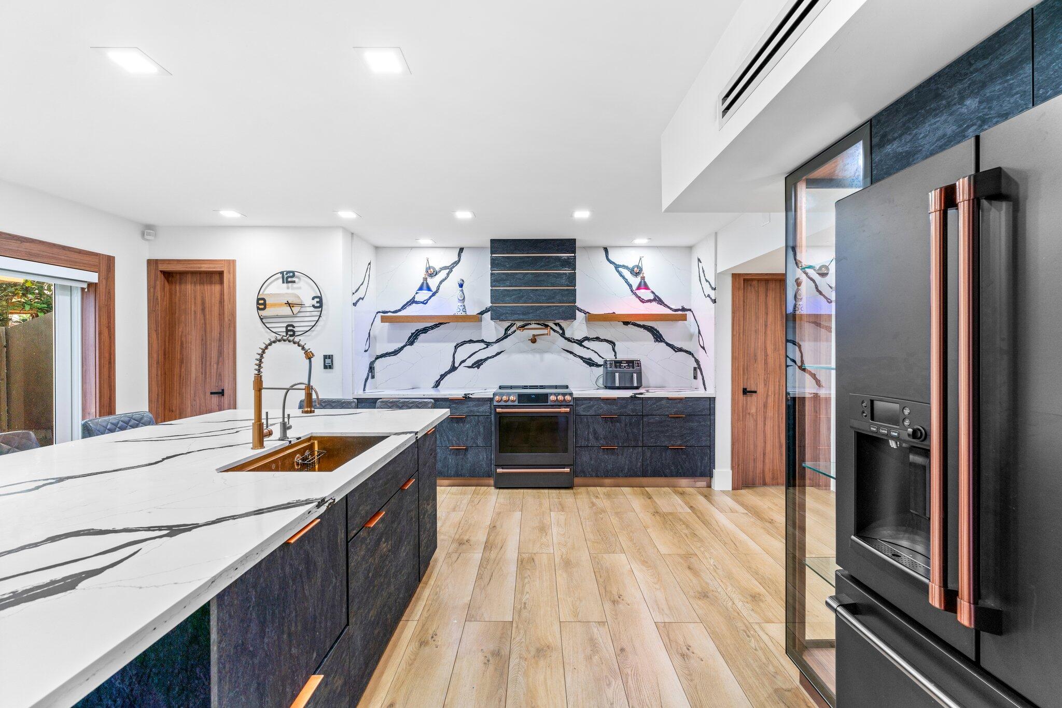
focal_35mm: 16
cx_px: 531
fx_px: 472
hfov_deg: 96.7
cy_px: 354
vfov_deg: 73.8
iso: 200
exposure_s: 1/2
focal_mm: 16
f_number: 8
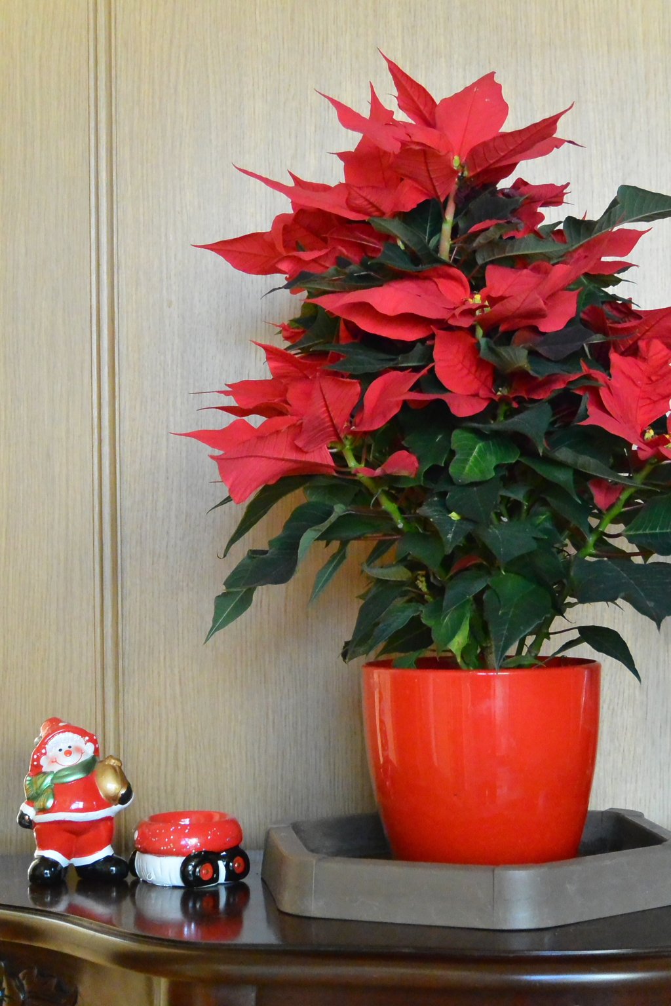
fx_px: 1929
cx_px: 336
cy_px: 503
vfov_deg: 29.2
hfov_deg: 19.7
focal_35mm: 69
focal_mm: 25.7
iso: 3200
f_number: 5.3
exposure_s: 1/60
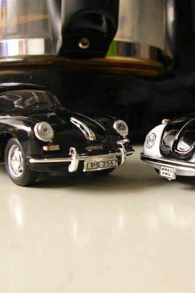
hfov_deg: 27.2
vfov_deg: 40.3
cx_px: 143
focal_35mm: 49
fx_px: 398
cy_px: 147
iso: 102
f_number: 2.8
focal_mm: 5.8
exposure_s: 1/6.1
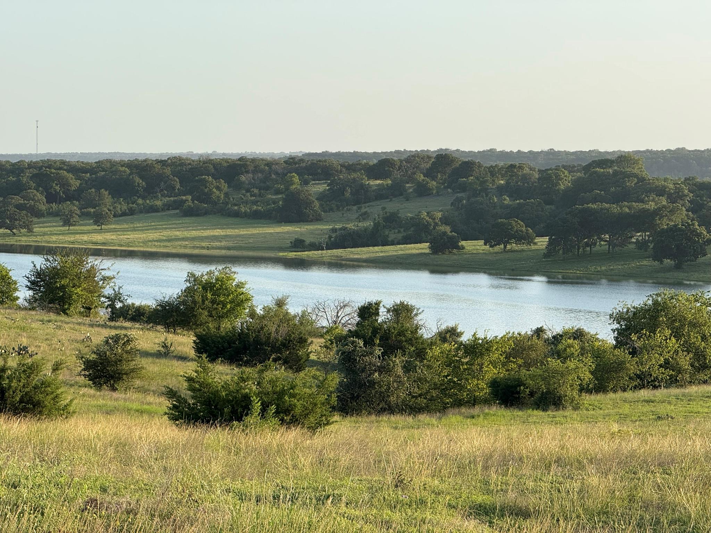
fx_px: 2465
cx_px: 356
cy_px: 266
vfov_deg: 12.3
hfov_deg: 16.4
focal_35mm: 120
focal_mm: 15.66
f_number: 2.8
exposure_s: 1/572
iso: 50
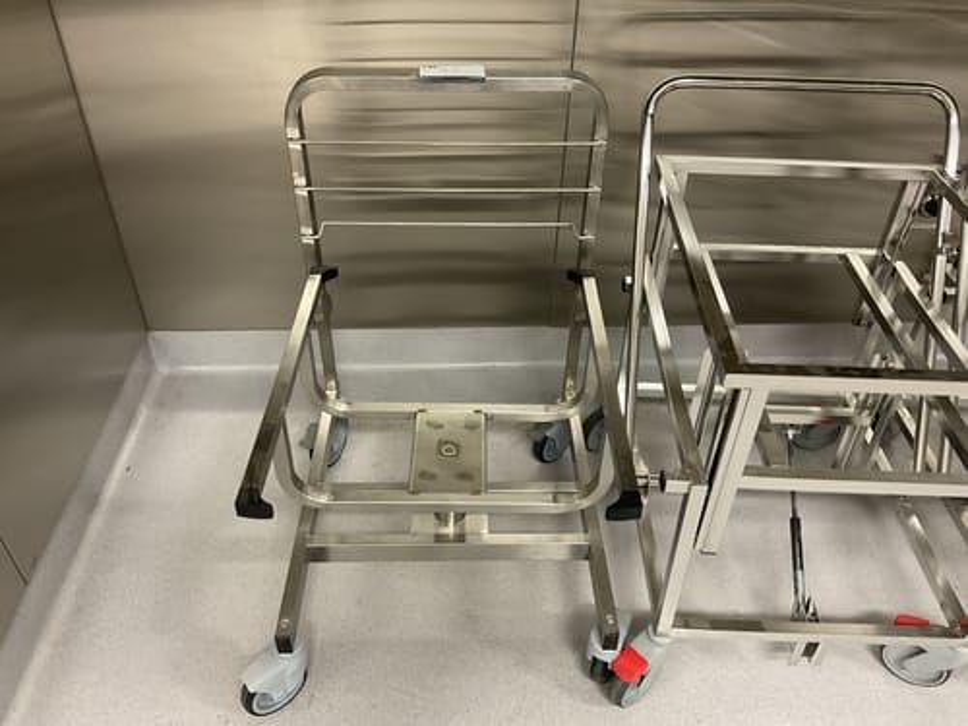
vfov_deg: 48.2
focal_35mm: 29
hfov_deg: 61.7
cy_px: 363
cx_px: 484
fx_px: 811
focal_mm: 3
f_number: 1.8
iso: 125
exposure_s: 1/50
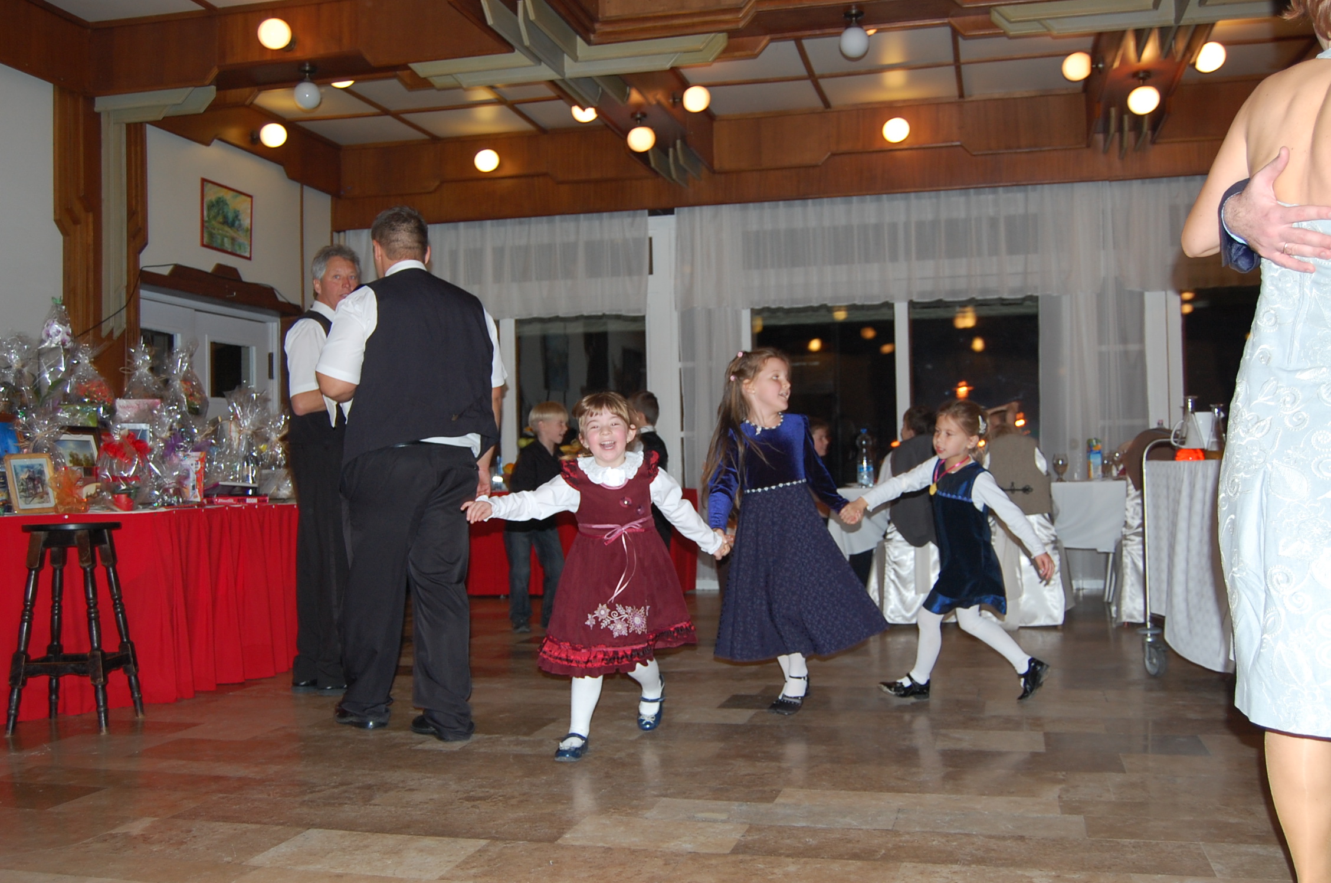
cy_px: 442
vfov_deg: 38.2
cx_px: 666
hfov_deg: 55.2
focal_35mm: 34
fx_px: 1273
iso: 400
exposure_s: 1/60
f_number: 3.8
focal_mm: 23
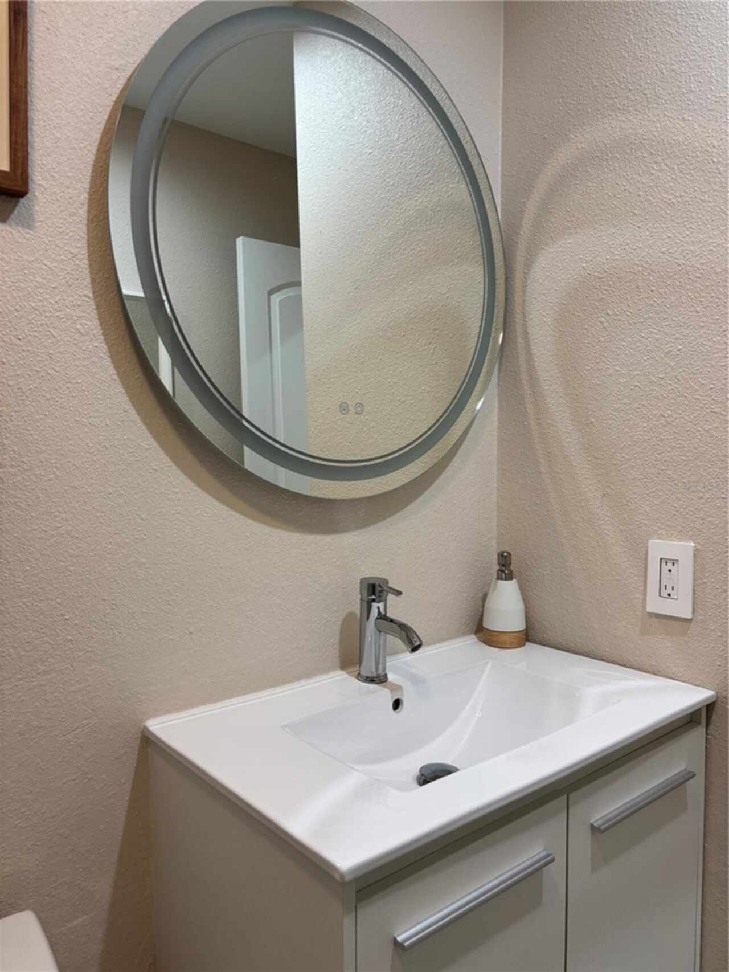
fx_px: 730
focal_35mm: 26
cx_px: 364
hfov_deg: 53.1
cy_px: 486
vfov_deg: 67.3
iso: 125
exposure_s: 1/120
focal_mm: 5.96
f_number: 1.6
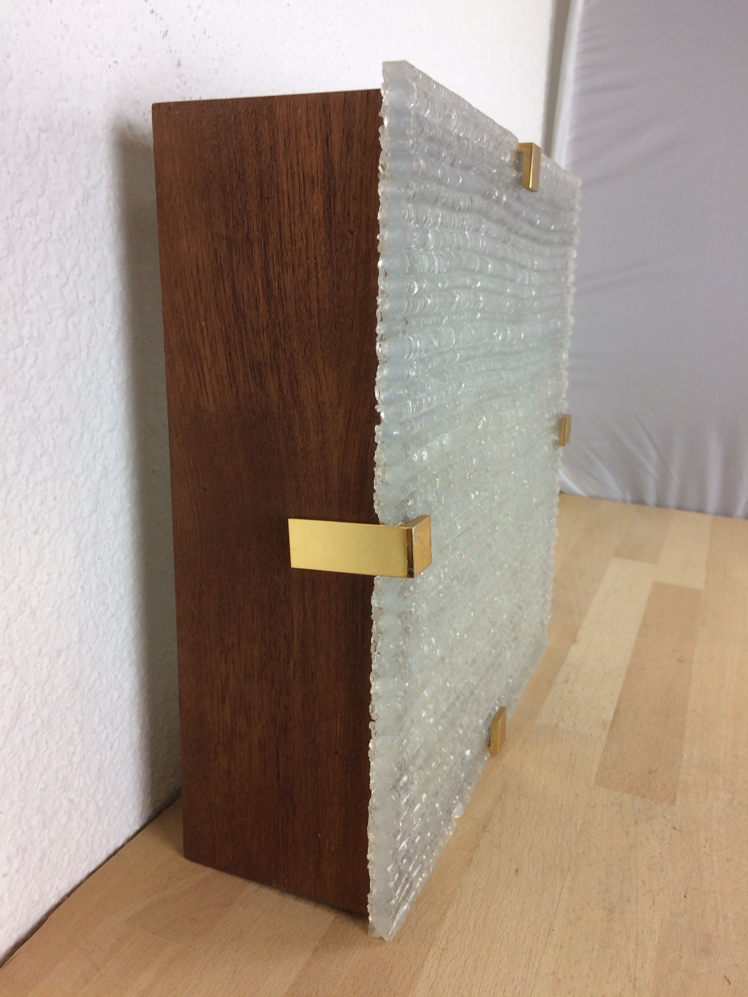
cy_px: 498
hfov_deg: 48.2
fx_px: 836
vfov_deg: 61.7
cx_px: 374
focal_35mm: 29
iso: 40
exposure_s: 1/50
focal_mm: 4.15
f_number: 2.2
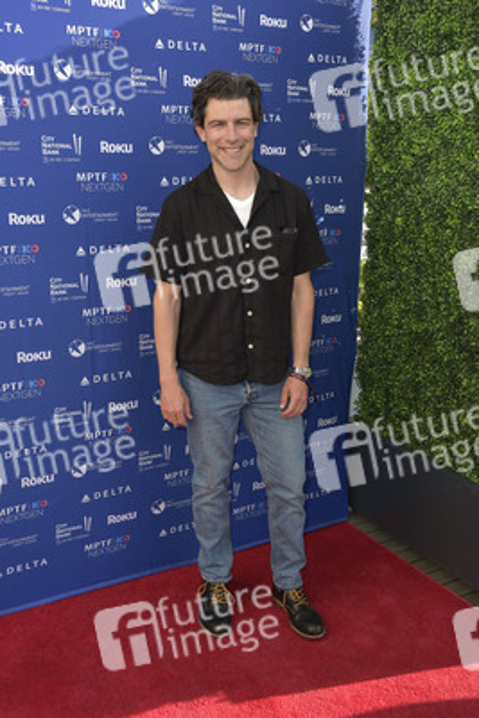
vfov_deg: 53.1
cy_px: 359
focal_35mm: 36
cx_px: 240
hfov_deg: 36.9
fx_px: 718
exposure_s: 1/250
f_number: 8
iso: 250
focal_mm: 36
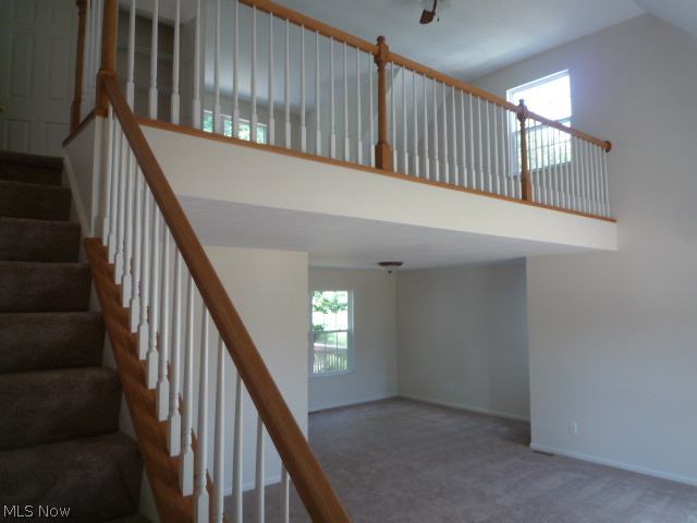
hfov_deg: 69.4
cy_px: 262
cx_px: 348
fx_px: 503
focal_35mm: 25
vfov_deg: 54.9
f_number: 2.8
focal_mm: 4.4
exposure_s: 1/40
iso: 100
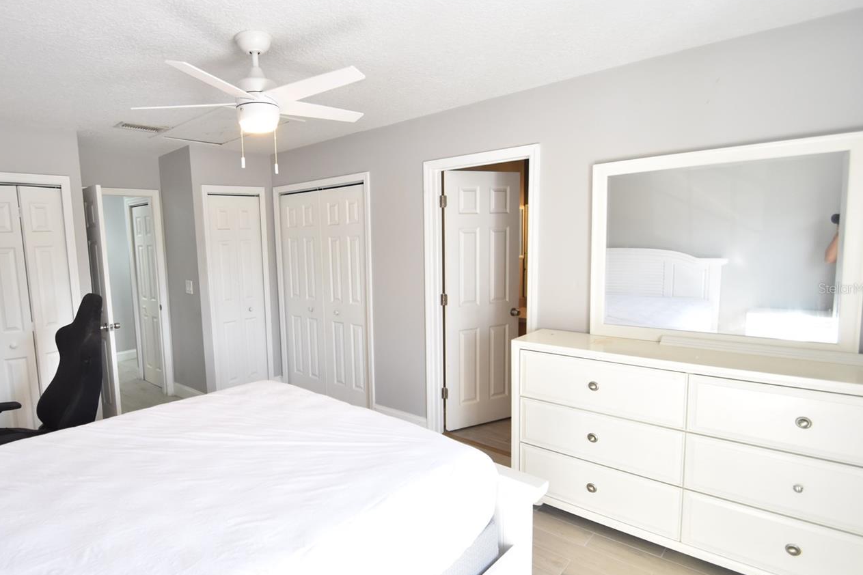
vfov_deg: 64.6
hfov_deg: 85.5
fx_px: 455
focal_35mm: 19
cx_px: 333
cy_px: 288
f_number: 3.5
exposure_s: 1/250
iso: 800
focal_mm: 10
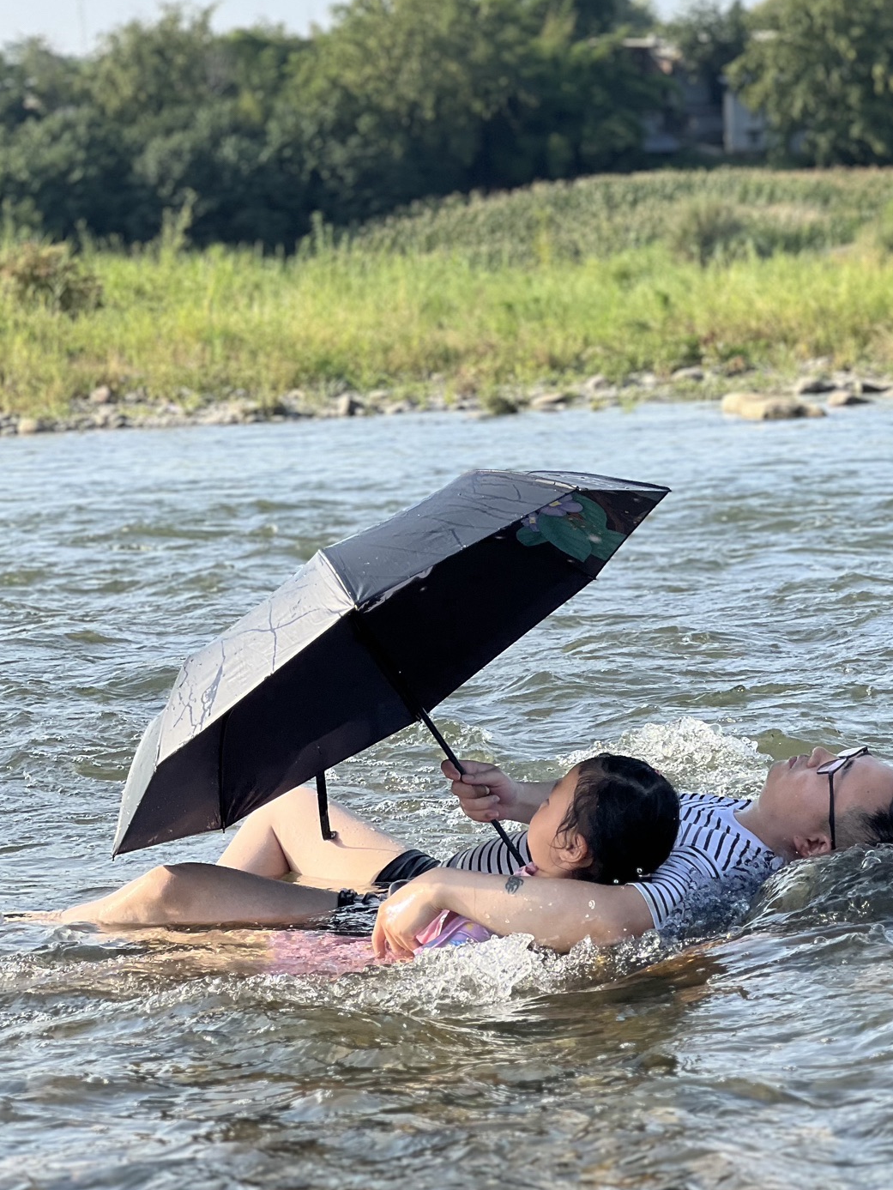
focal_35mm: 111
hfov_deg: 13.3
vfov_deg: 17.7
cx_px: 588
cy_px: 516
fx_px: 3816
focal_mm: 9
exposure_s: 1/259
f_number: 2.8
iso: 25
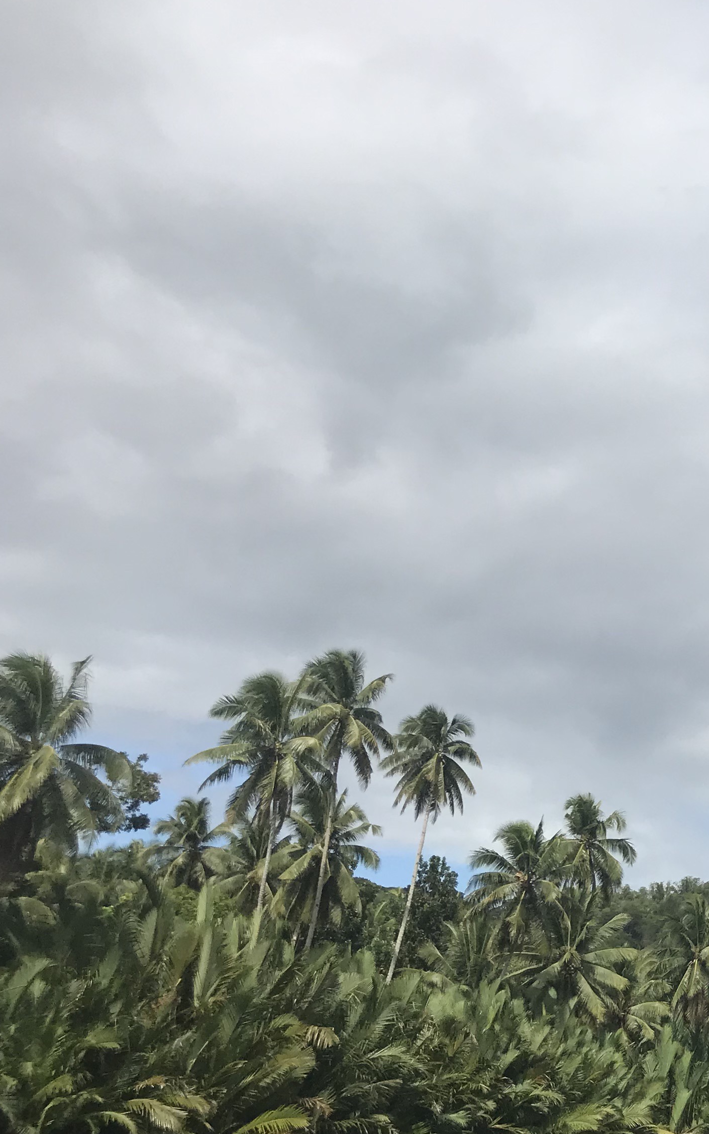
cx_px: 977
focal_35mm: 53
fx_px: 1639
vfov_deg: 38.2
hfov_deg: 21.5
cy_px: 617
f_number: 1.8
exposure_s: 1/4167
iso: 20
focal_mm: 3.99
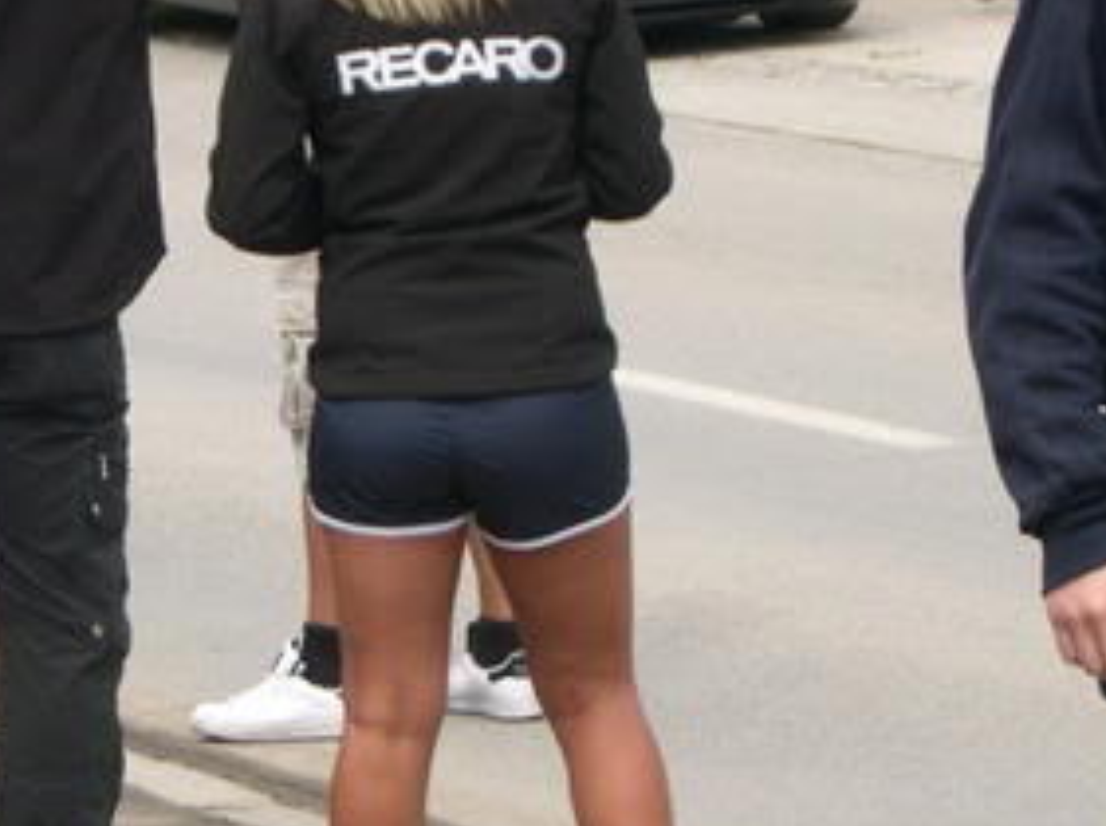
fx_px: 10371
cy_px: 448
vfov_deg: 4.6
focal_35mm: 325
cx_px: 71
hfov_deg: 6.1
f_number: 4.9
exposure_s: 1/200
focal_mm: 24
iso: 100
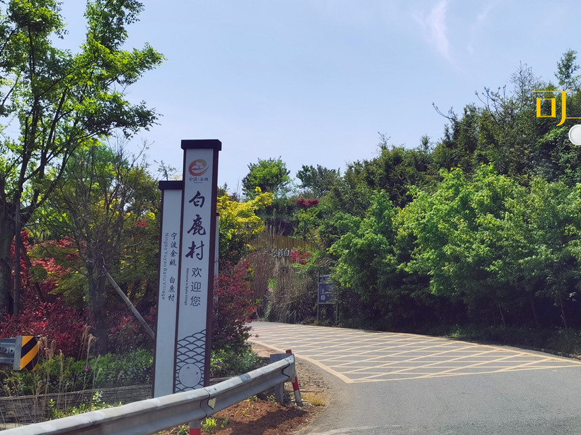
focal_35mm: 58
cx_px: 312
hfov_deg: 33.2
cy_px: 204
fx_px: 973
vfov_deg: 25.2
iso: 50
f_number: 1.6
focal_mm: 5.56
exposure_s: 1/2950
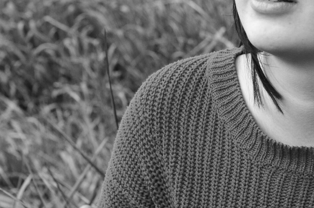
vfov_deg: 8.0
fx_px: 1479
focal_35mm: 170
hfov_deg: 12.0
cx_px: 287
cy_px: 37
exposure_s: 1/160
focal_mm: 50
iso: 400
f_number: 6.3
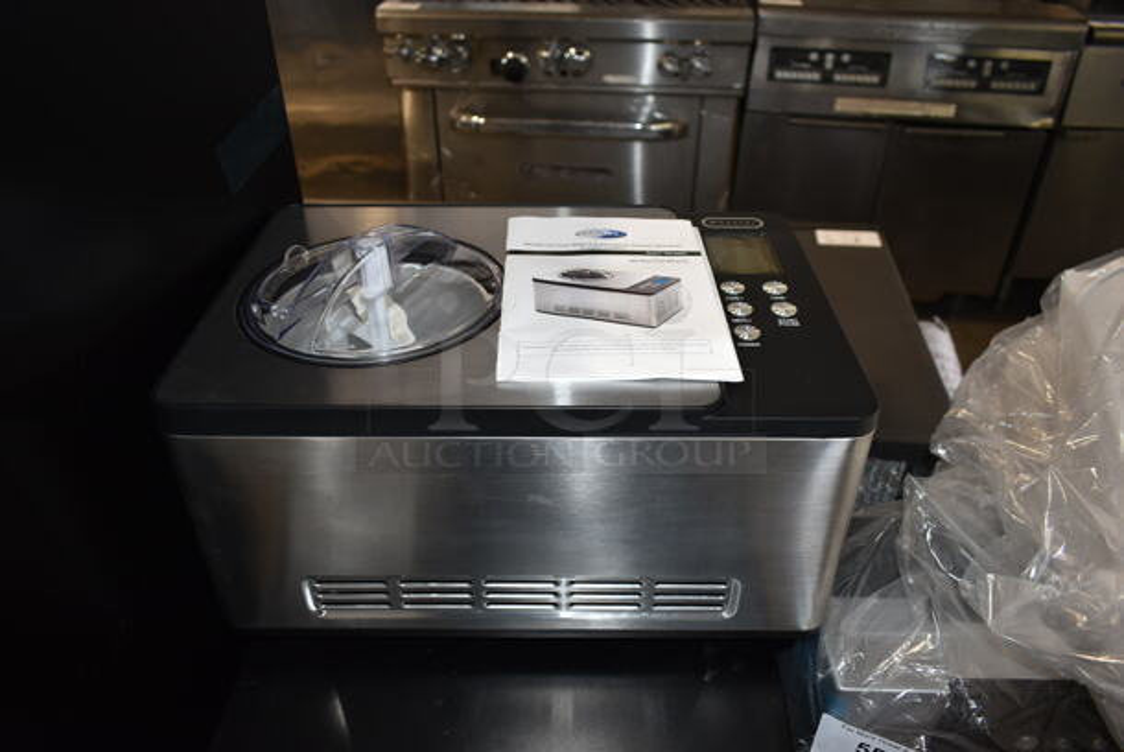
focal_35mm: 27
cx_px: 562
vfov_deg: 48.0
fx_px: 844
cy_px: 376
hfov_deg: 67.3
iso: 560
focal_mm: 18
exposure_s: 1/60
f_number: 4.5
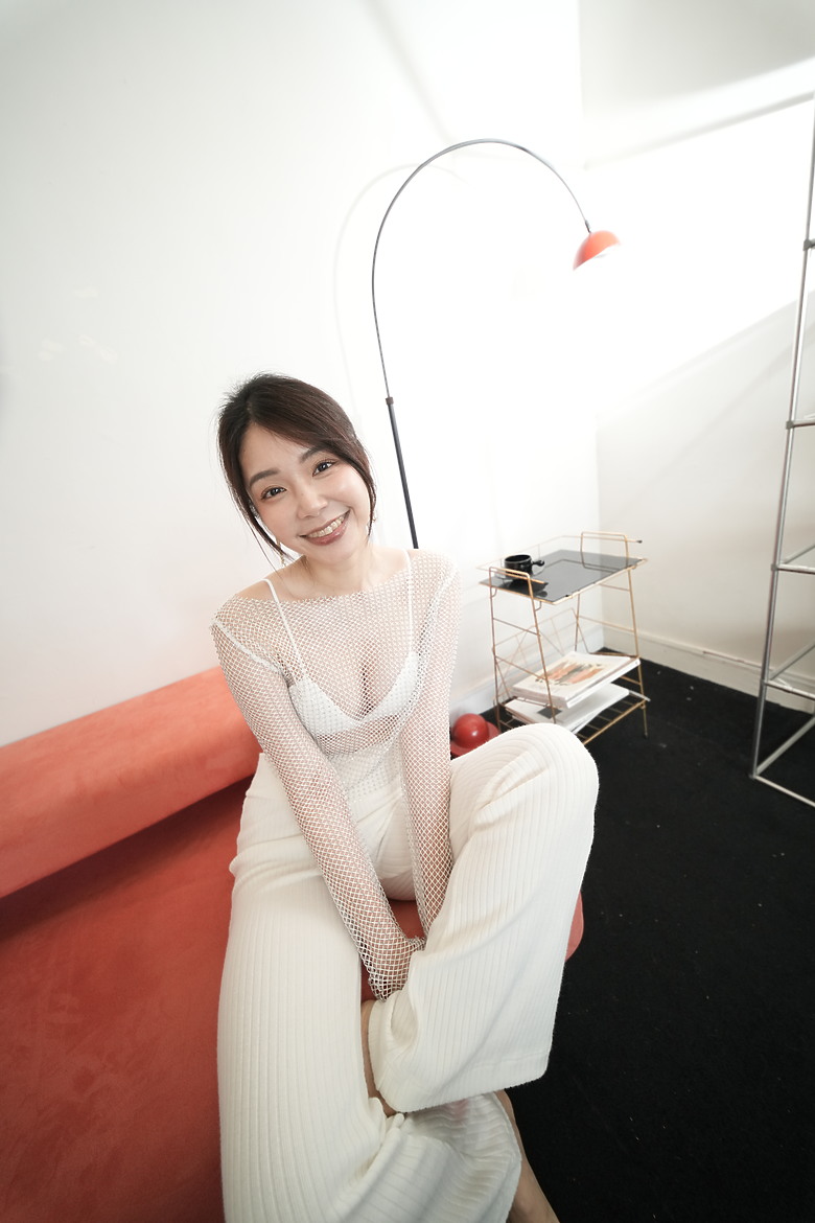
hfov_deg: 90.0
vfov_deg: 112.6
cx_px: 408
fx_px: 407
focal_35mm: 12
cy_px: 612
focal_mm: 12
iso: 1000
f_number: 2.8
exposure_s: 1/40
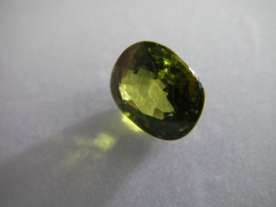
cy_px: 104
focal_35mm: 38
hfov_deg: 49.0
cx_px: 138
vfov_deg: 37.7
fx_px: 303
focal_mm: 6.3
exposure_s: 1/10.4
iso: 100
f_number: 3.3
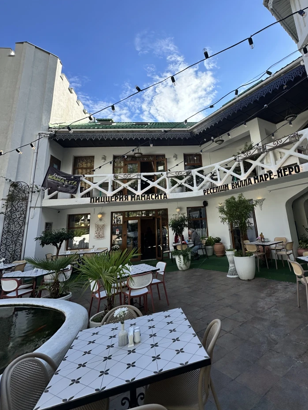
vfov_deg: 86.9
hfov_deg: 70.3
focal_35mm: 18
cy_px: 170
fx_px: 213
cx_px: 195
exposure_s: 1/1208
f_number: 2.2
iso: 40
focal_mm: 2.22
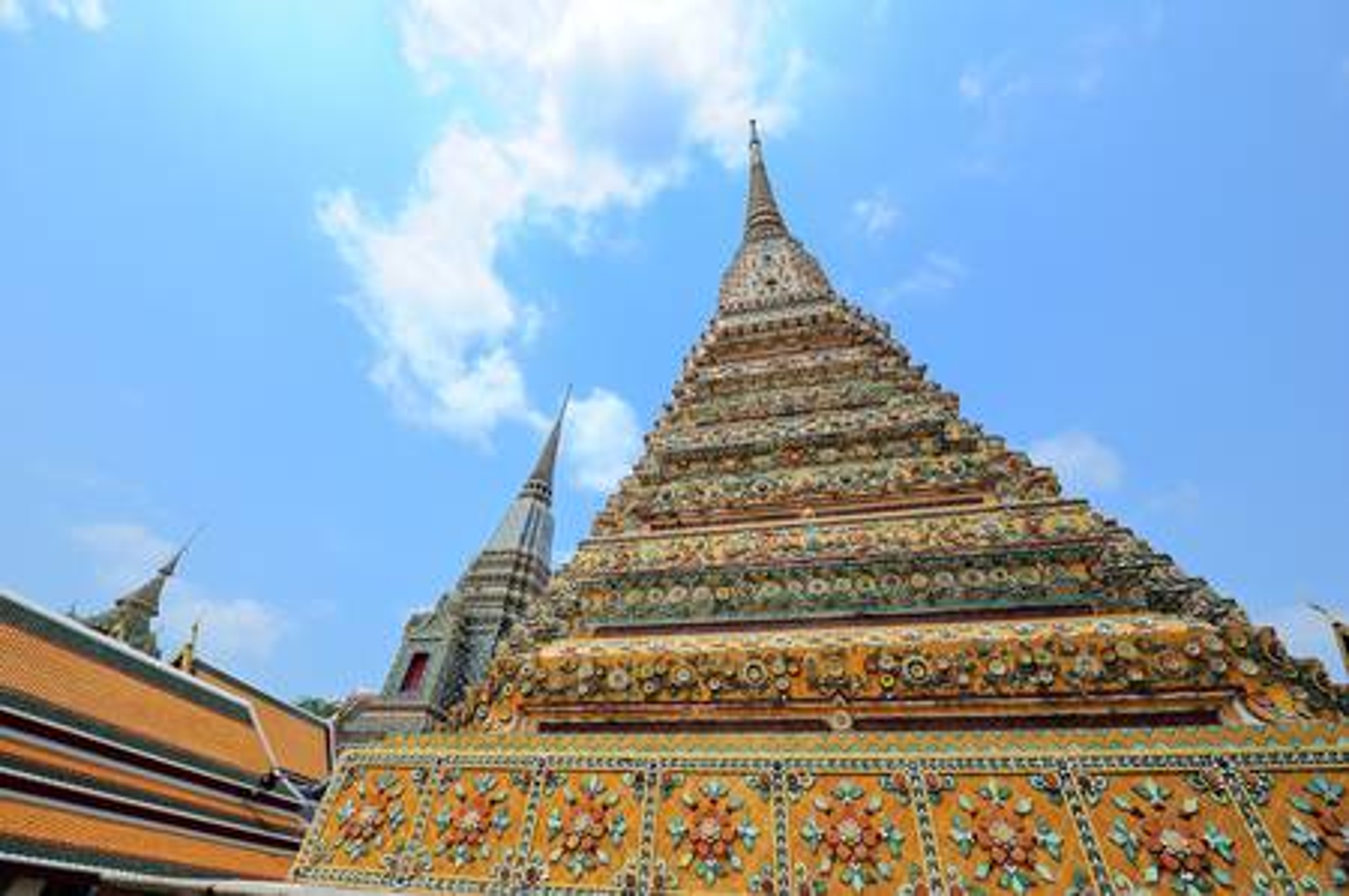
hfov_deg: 104.3
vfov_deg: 81.1
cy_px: 448
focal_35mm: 14
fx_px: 524
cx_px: 674
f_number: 14
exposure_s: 1/320
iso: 200
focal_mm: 14
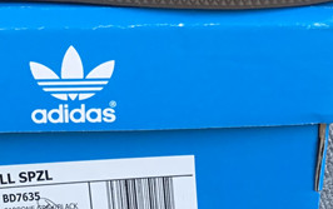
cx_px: 93
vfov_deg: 11.6
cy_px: -38
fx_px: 1009
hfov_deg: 18.7
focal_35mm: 111
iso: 25
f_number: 2.4
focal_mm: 3.3
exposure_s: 1/207
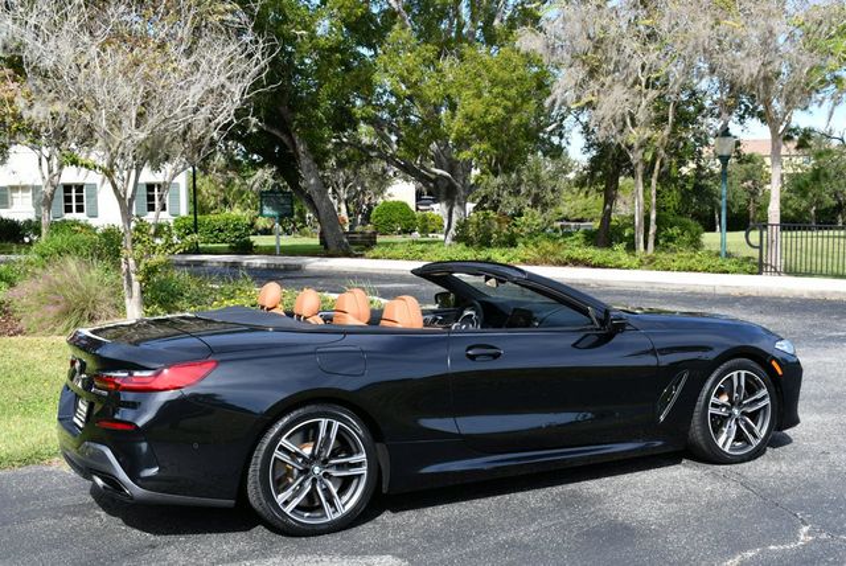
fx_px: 1082
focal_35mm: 46
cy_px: 283
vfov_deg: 29.3
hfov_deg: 42.7
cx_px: 423
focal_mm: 23
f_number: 8
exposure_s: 1/250
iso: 140
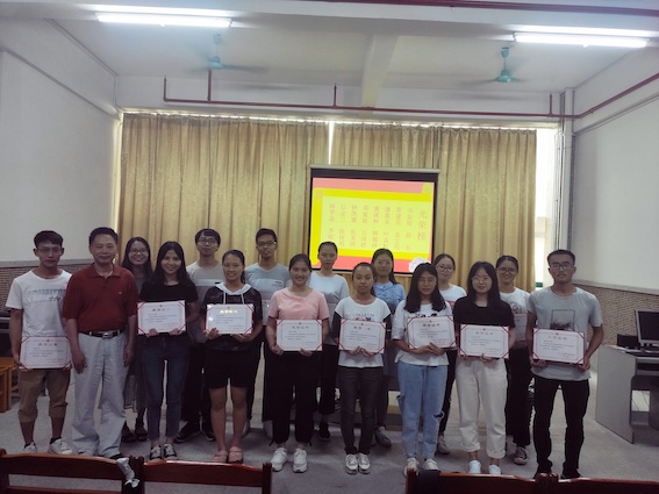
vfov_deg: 53.0
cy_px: 247
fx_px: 495
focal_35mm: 26
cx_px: 330
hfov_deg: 67.3
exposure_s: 1/50
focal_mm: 4.77
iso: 552
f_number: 1.75
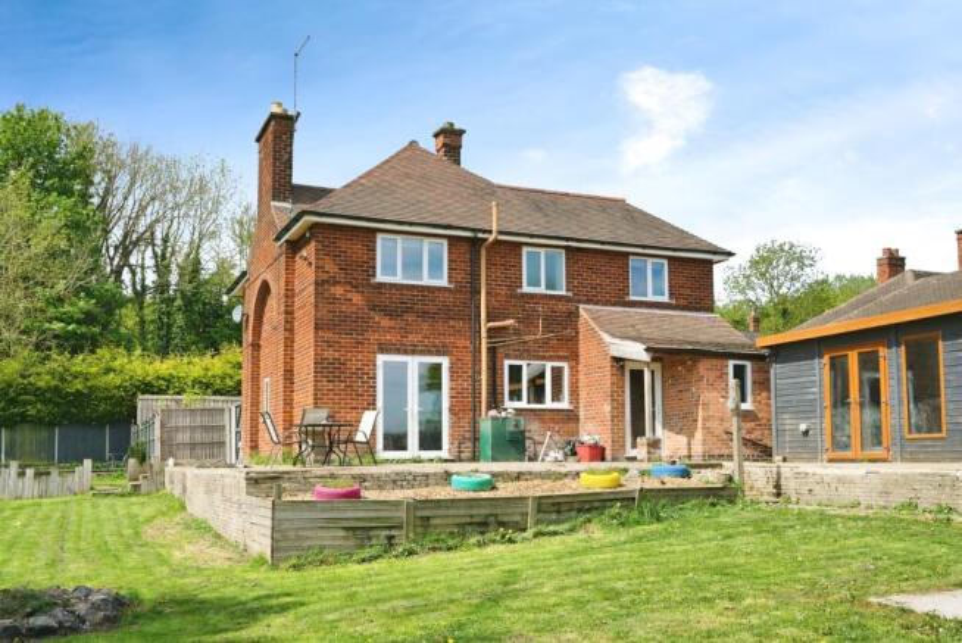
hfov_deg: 55.8
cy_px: 322
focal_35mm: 34
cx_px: 481
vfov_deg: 38.9
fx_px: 909
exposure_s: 1/4000
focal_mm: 34
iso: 1250
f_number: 7.1
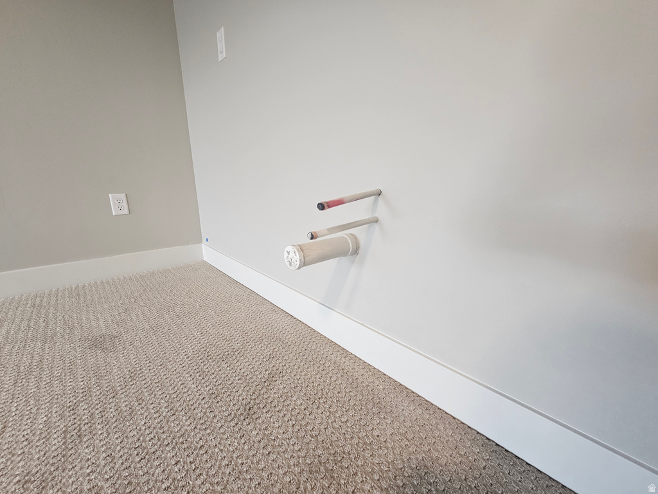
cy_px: 247
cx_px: 329
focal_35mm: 13
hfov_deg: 106.2
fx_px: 247
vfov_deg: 89.9
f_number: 2.2
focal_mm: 2.2
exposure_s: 1/60
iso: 125
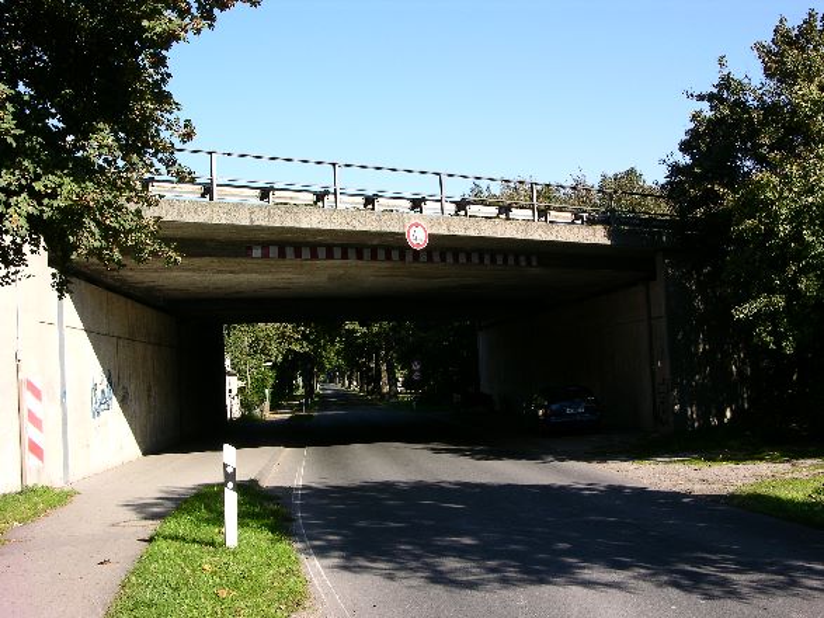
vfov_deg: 31.5
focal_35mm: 46
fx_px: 1095
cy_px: 309
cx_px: 412
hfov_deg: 41.2
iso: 50
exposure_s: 1/86.5
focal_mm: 11.6
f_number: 7.5
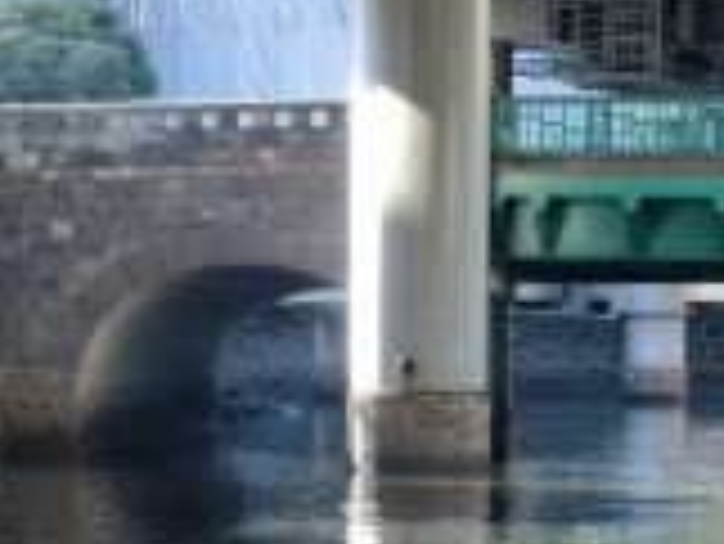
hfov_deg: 10.6
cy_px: 317
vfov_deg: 8.1
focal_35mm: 183
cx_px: 895
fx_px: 3830
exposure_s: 1/60
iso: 160
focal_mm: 10.5
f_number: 3.8
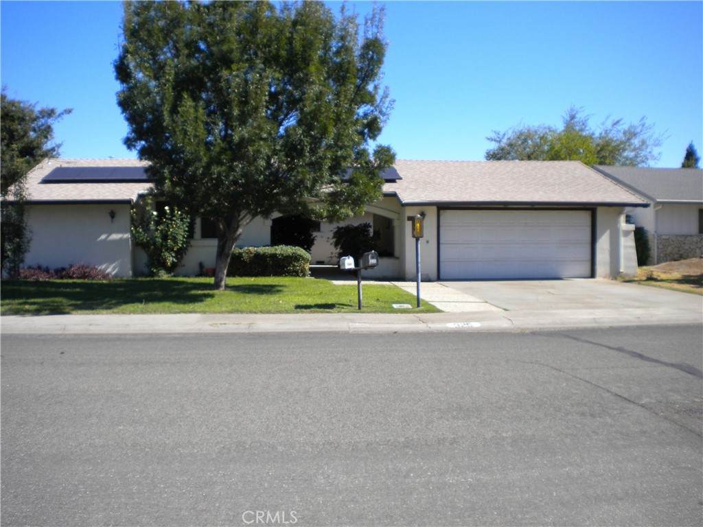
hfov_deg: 52.6
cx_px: 352
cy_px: 264
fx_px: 711
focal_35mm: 35
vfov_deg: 40.7
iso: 80
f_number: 4.6
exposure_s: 1/410
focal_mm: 6.3
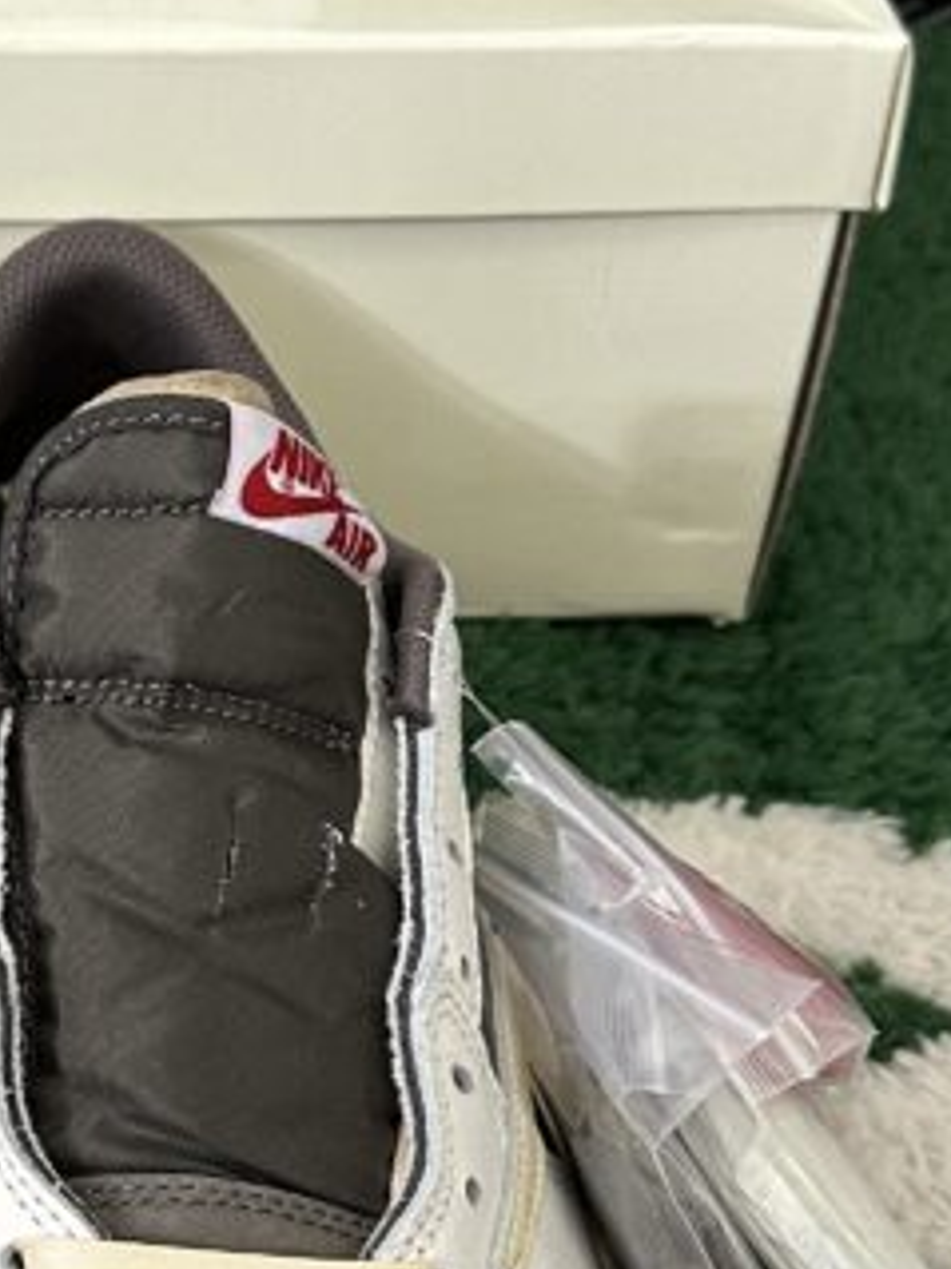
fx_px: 2822
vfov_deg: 25.3
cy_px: 680
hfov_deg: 18.4
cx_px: -88
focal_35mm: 77
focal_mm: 6.86
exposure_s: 1/51
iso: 250
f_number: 1.78
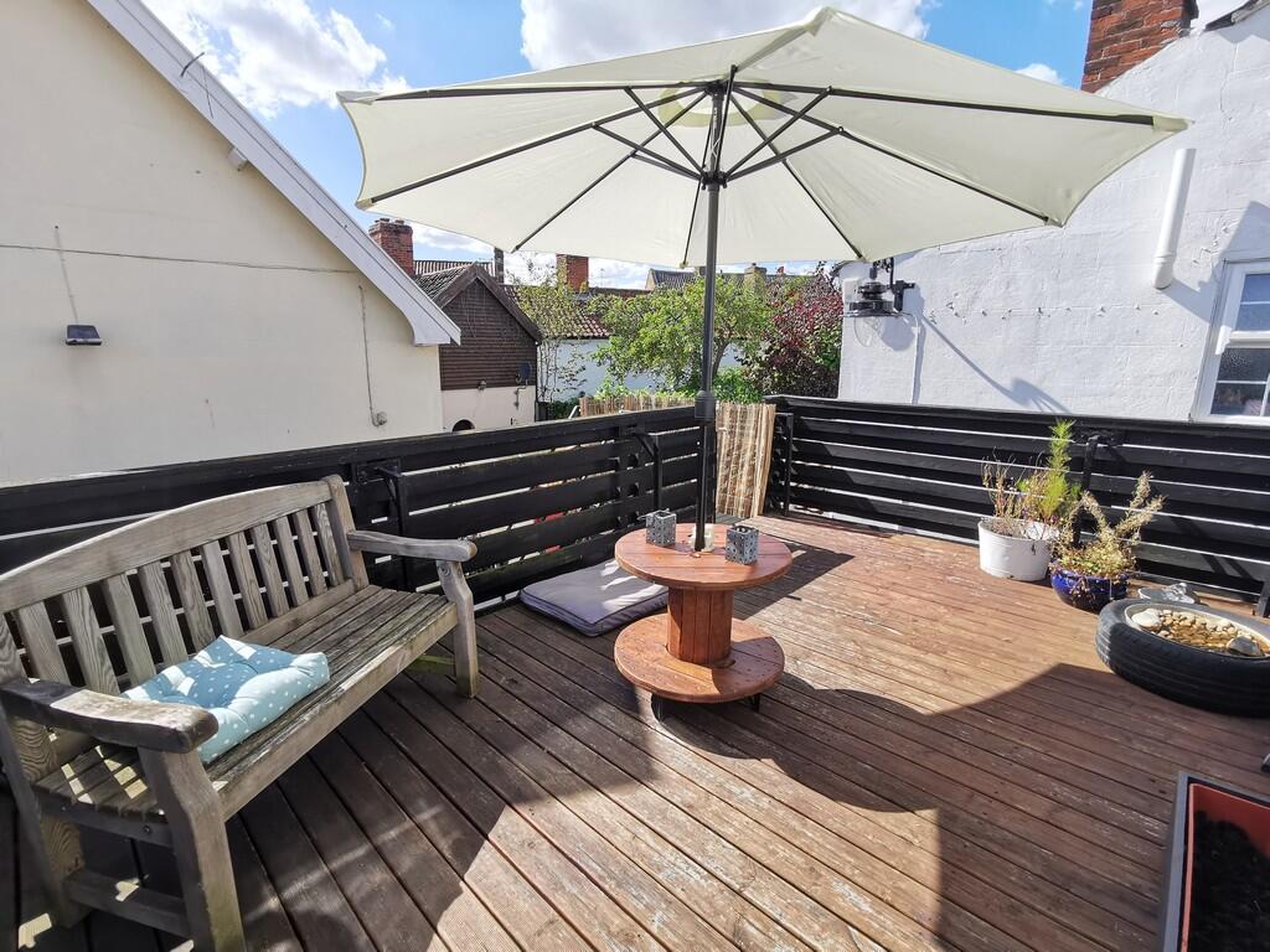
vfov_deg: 74.7
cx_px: 635
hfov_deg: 91.0
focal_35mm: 17
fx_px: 624
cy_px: 476
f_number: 2.2
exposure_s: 1/598
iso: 50
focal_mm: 2.26
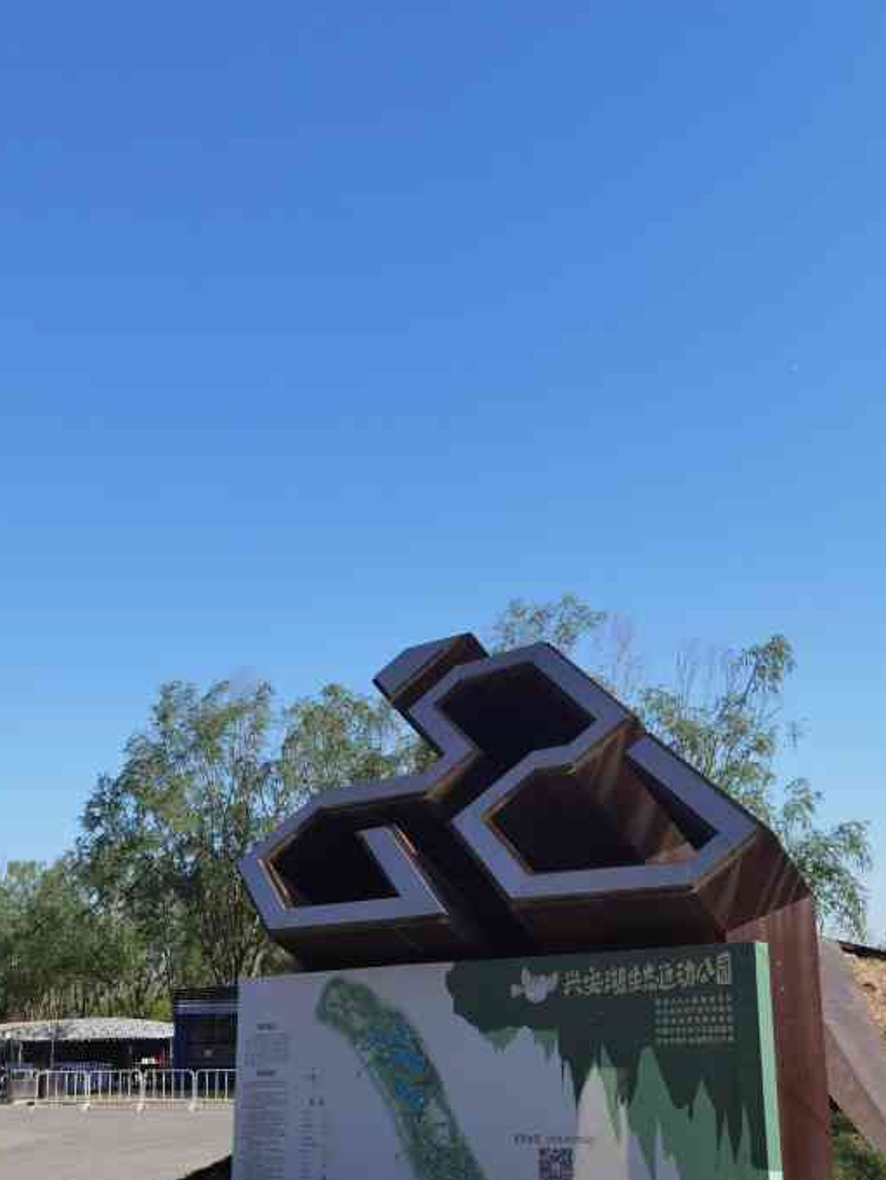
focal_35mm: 37
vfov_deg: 49.3
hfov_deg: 38.7
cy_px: 781
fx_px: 1262
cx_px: 447
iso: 50
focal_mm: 6.71
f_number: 1.9
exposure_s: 1/5000
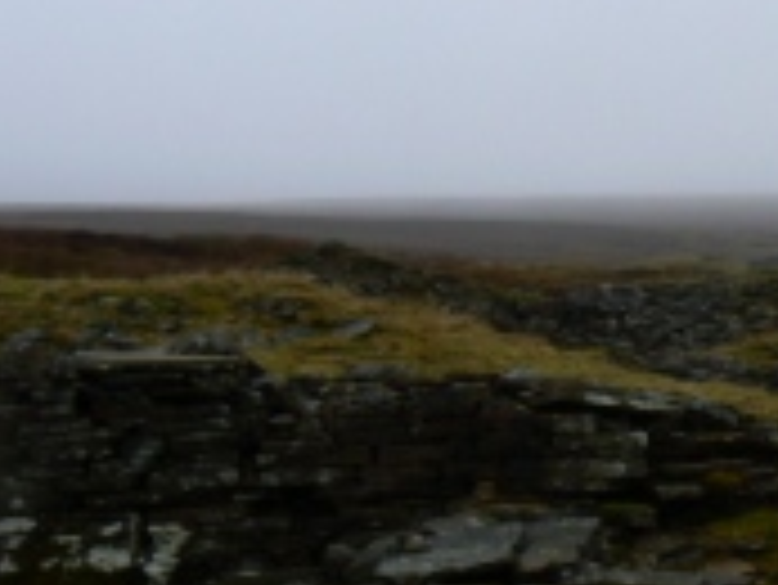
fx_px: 2024
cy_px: 284
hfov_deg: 21.2
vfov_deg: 16.4
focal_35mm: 90
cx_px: 729
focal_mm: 6
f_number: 5.6
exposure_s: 1/200
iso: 80
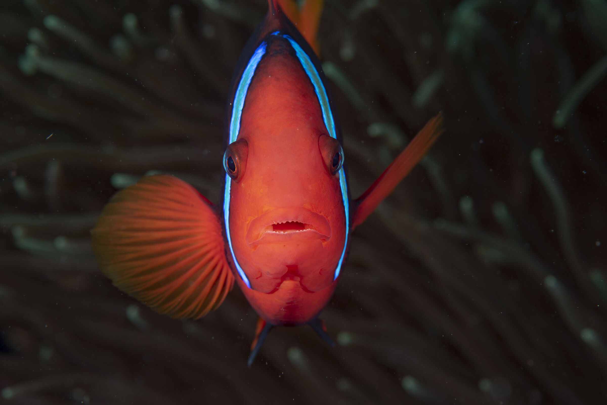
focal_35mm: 105
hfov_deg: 19.4
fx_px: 1771
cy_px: 202
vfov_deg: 13.1
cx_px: 304
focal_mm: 105
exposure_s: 1/200
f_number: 18
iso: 200
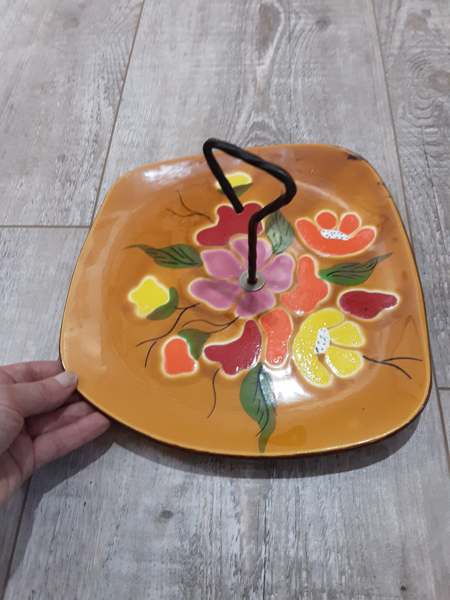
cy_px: 300
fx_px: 485
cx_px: 225
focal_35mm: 28
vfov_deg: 63.4
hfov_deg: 49.7
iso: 200
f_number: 1.9
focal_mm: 2.9
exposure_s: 1/25
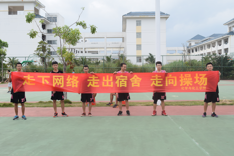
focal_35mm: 46
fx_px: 302
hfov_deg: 42.3
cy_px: 78
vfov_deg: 28.9
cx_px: 117
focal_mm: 31
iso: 360
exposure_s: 1/250
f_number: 8
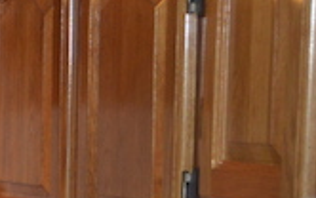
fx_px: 2215
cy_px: 399
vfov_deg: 5.0
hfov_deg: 7.2
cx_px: -634
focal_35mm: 257
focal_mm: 28
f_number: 4
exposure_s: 1/60
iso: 640
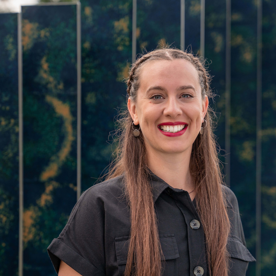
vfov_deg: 19.3
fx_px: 812
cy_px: 137
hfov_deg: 19.2
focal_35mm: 90
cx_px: 97
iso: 100
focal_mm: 70
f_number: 3.5
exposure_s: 1/640
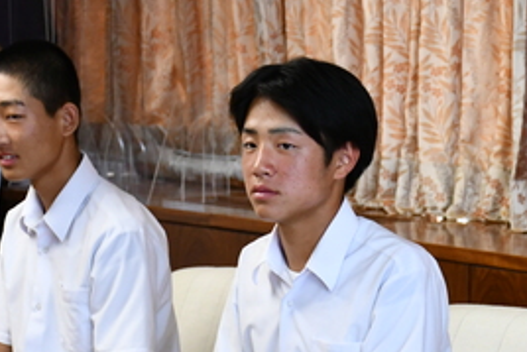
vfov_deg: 6.7
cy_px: 344
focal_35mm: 204
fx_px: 2988
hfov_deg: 10.0
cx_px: 467
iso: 1800
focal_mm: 50
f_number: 4.8
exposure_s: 1/125
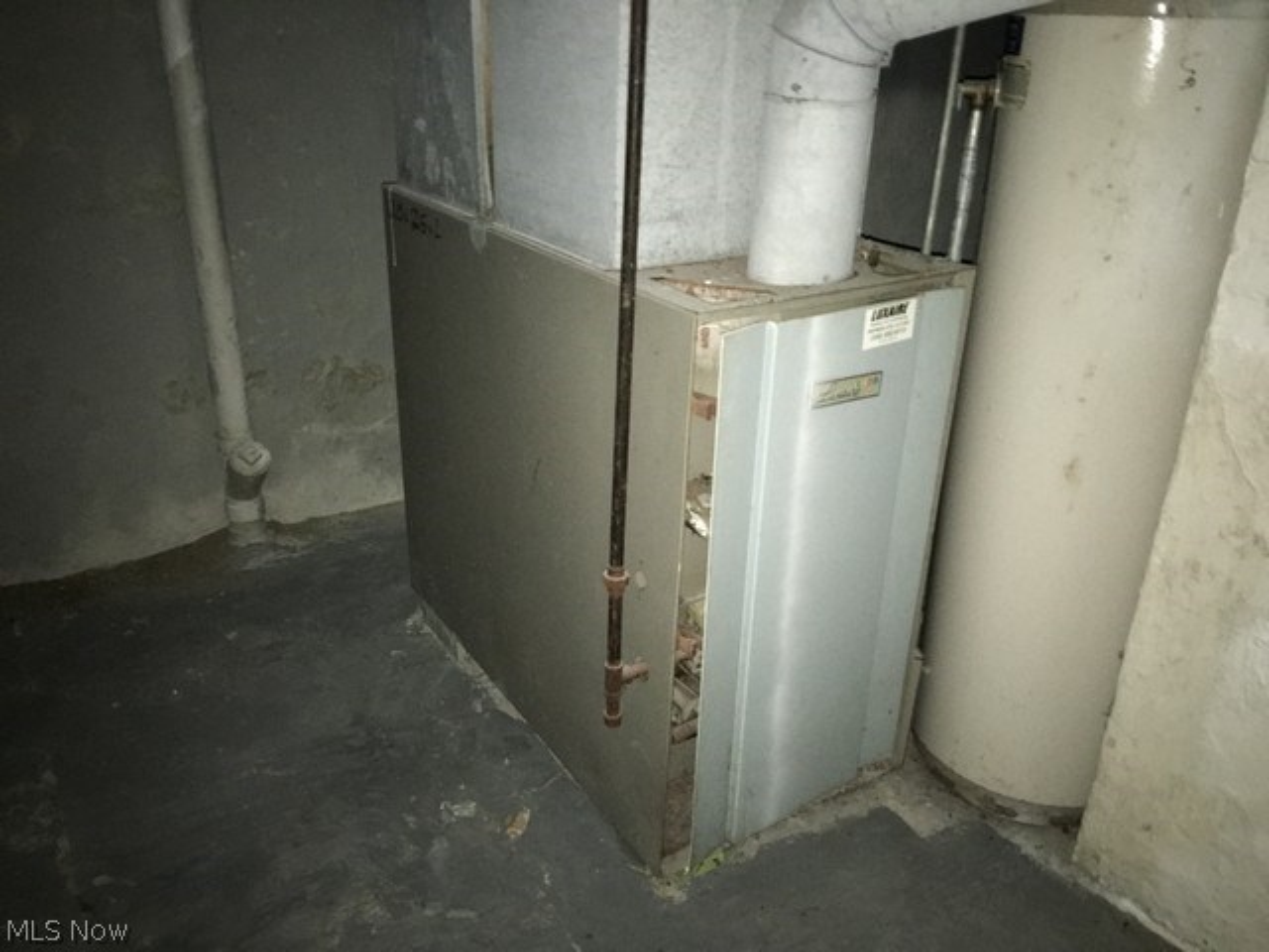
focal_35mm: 29
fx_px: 1063
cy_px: 476
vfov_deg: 48.2
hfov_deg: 61.7
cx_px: 634
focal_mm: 4.15
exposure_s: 1/16
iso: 320
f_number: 2.2
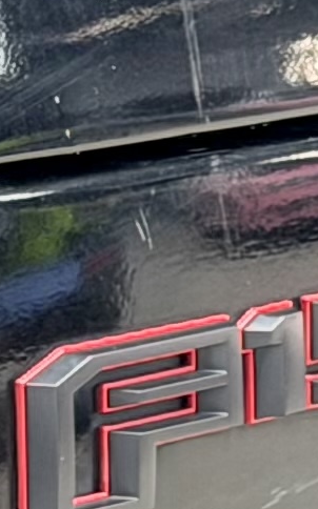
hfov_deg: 3.1
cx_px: -530
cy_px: 786
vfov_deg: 4.9
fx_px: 5886
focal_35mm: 424
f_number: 1.78
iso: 64
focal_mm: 6.76
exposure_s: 1/50
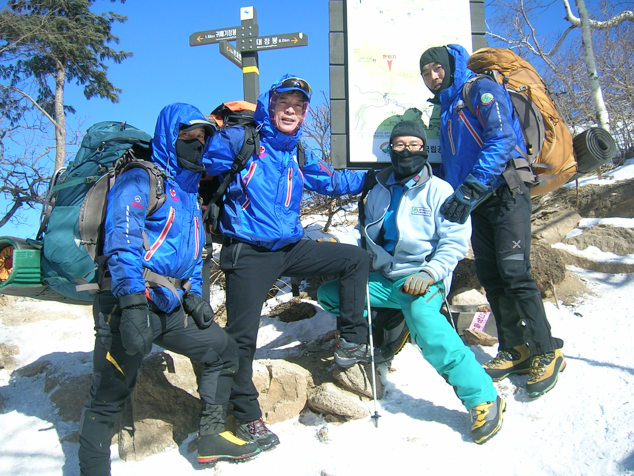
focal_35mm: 35
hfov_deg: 52.6
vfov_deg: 40.7
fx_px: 641
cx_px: 317
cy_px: 238
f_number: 2.8
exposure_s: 1/772
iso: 50
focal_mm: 5.4
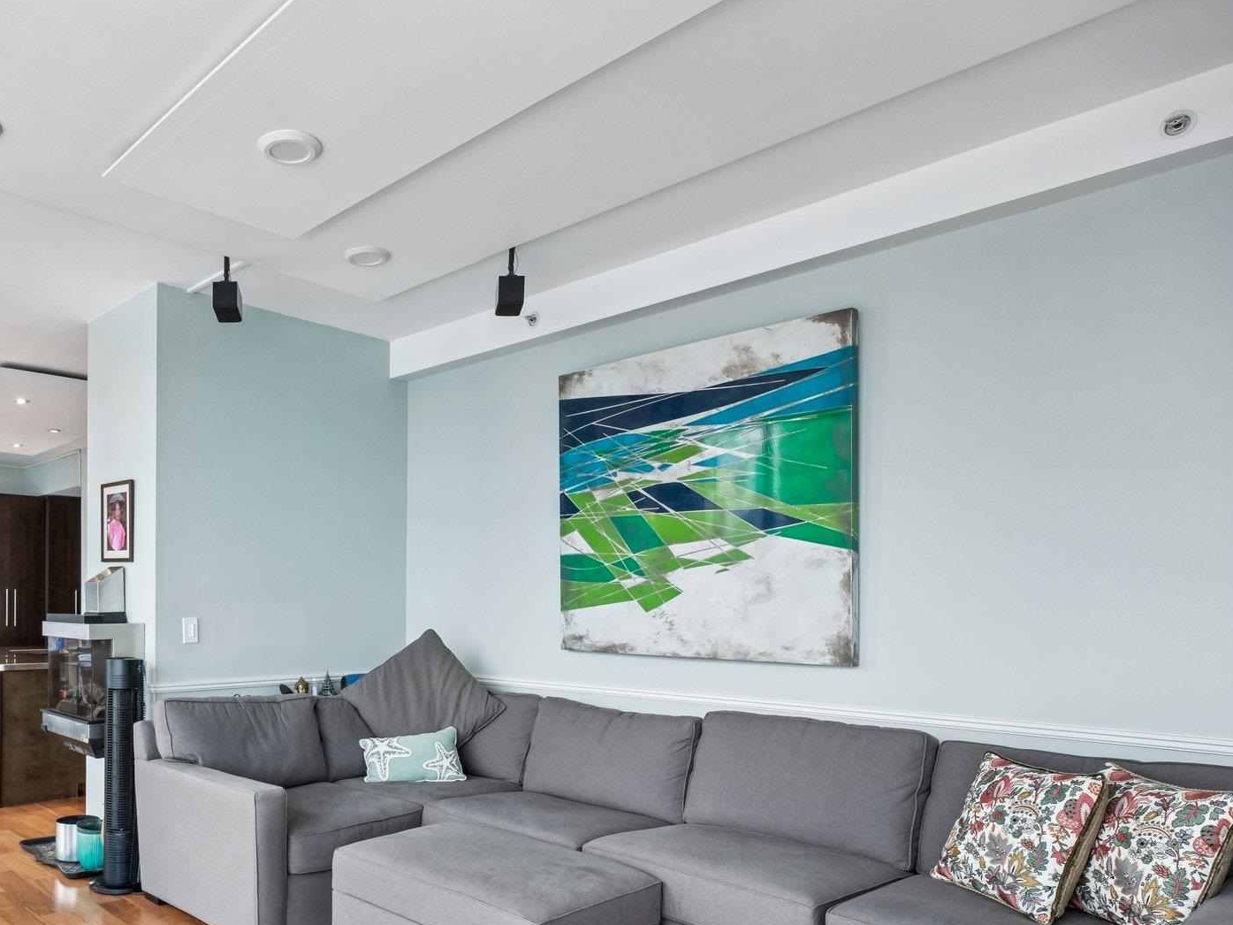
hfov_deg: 67.9
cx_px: 338
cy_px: 598
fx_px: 855
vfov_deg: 55.9
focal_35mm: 24
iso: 500
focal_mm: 11.6
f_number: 8
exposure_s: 1/60
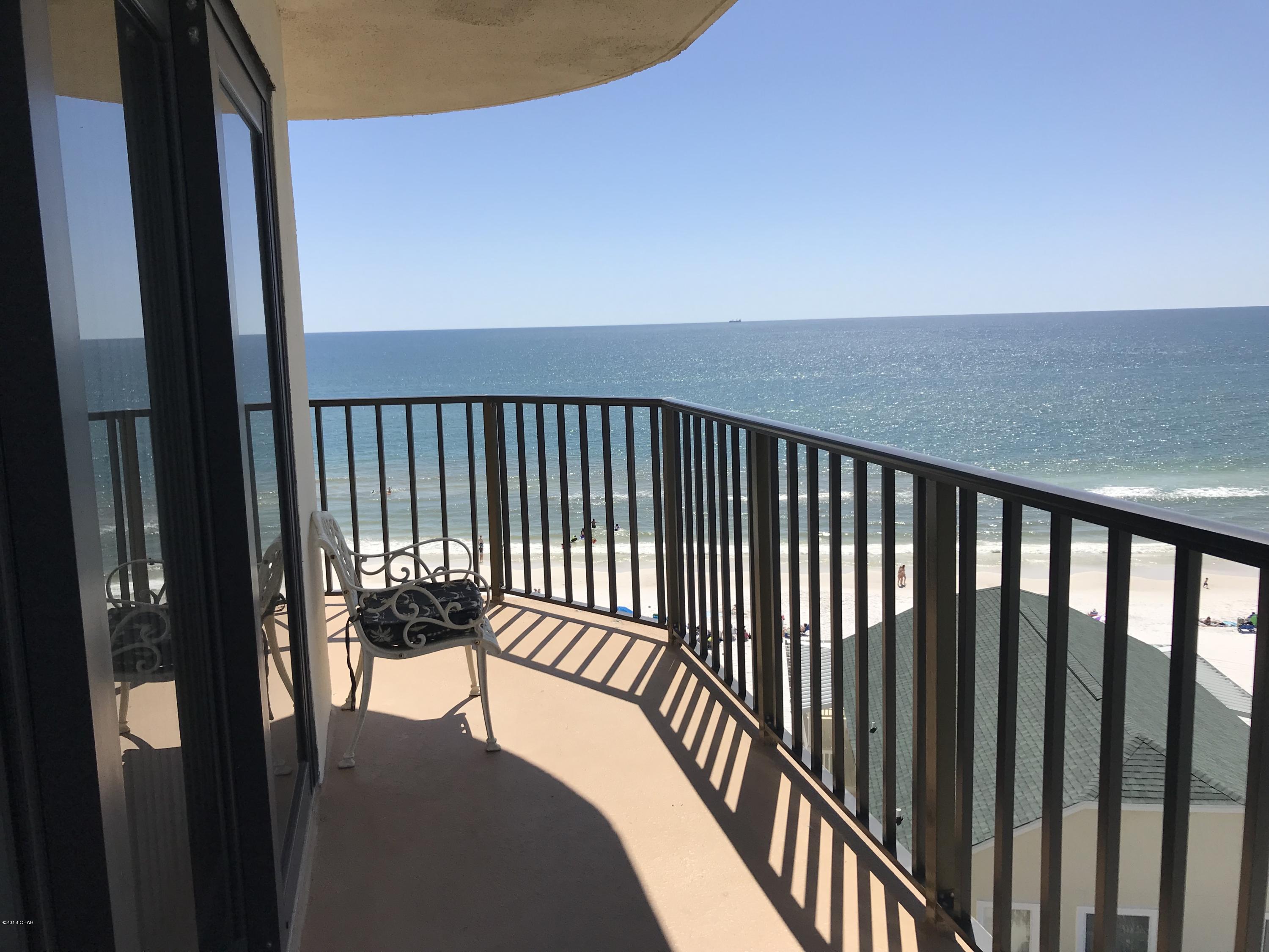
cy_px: 476
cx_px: 634
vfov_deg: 49.7
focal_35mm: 28
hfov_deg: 63.4
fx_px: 1026
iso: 20
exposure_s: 1/3425
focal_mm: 3.99
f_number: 1.8
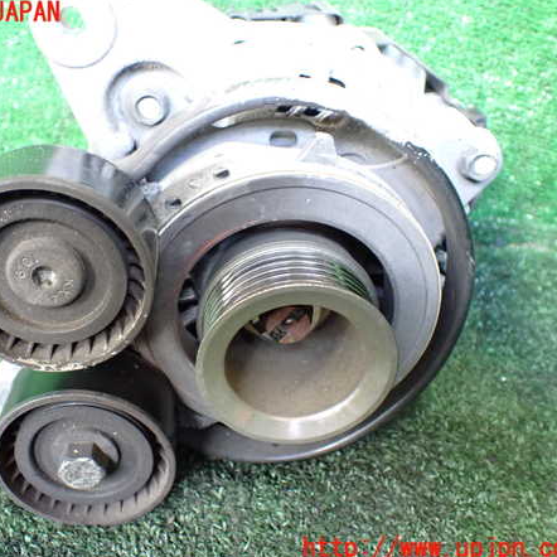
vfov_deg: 46.0
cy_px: 281
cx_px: 209
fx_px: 655
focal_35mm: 36
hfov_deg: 45.7
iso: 800
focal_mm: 5.4
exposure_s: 1/50
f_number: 2.3
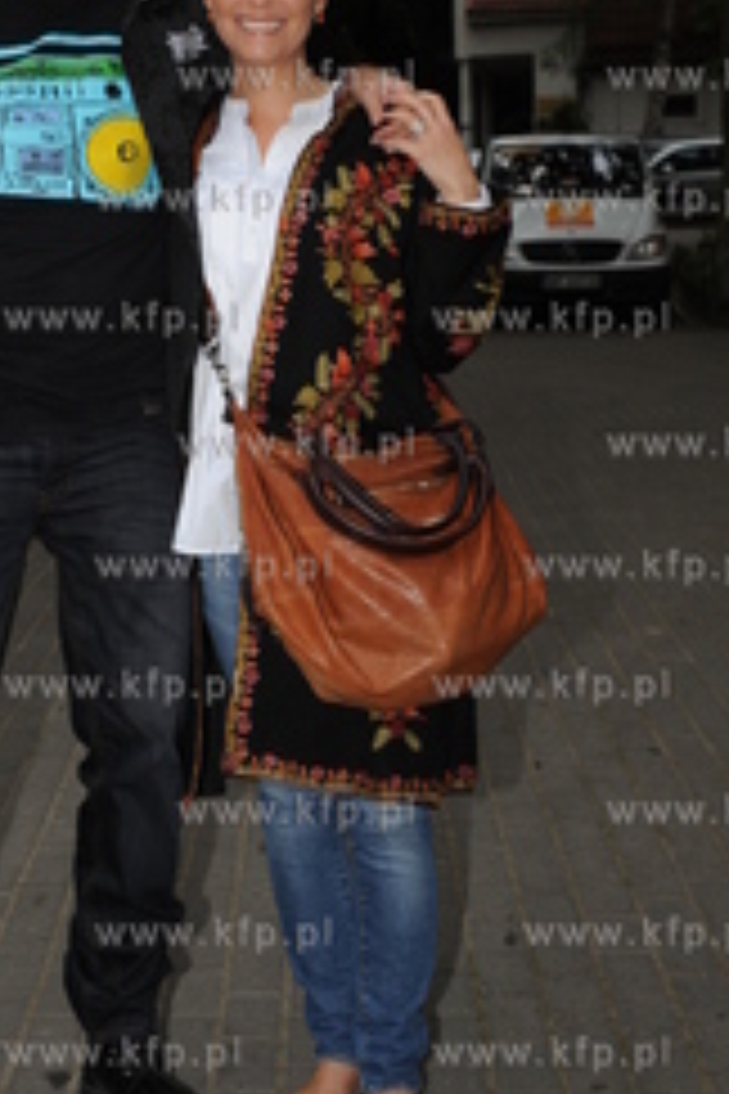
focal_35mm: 79
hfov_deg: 17.1
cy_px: 437
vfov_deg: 25.6
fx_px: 2399
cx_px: 153
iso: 800
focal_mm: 48
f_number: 5.6
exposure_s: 1/125
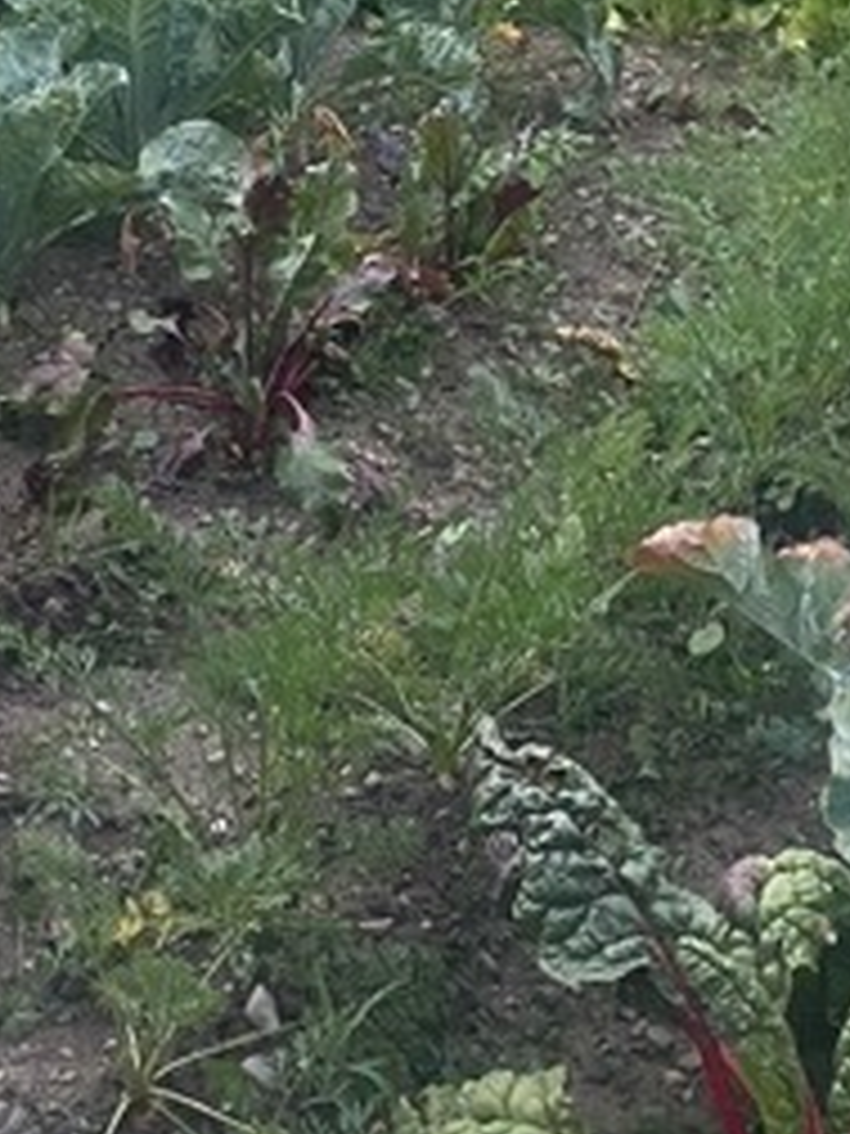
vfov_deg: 27.1
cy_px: -90
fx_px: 2161
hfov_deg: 22.2
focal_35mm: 66
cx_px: 472
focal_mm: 4.25
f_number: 1.8
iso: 500
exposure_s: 1/60
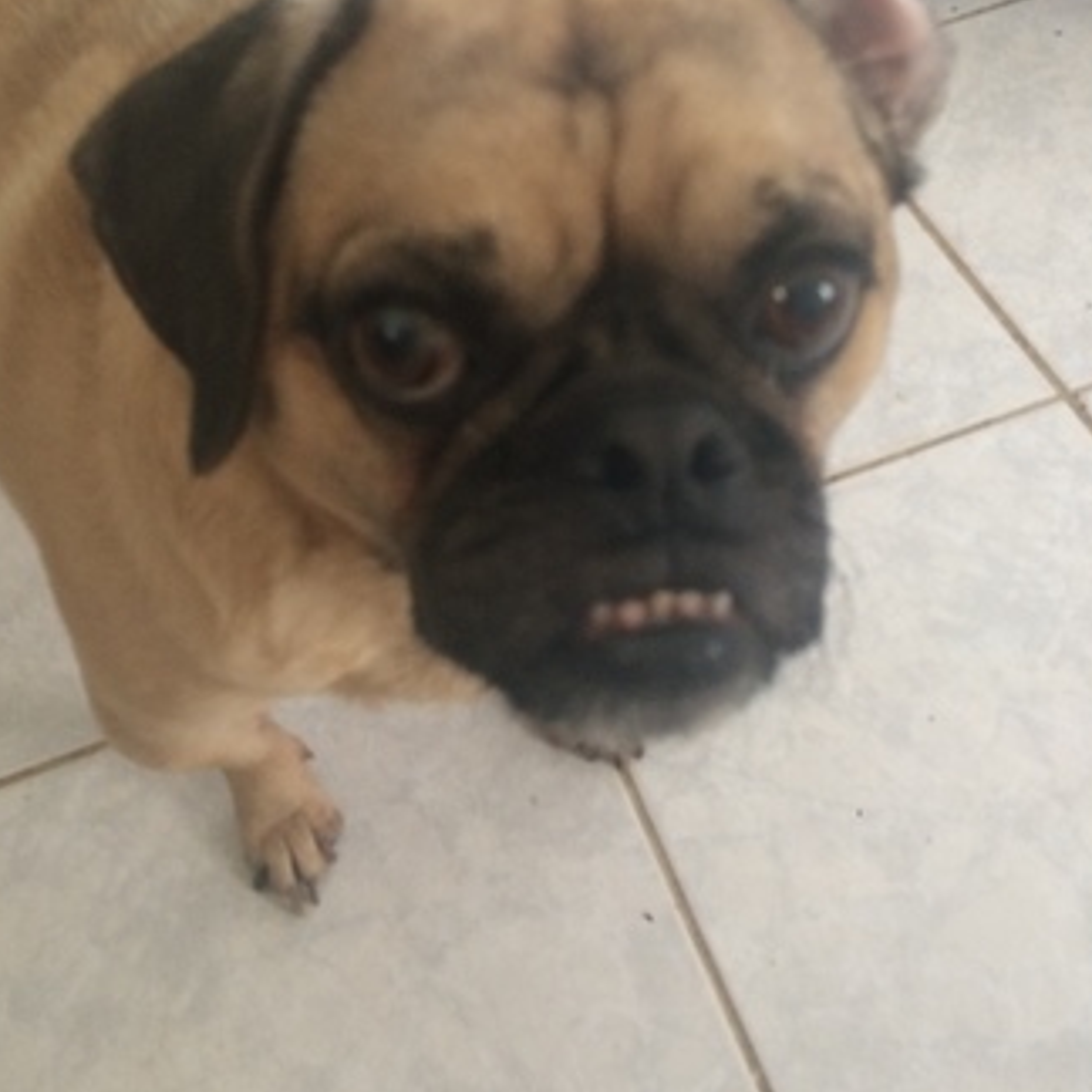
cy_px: 401
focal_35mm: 38
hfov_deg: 43.8
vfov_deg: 43.5
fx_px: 1356
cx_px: 509
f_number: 2.2
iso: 160
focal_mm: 4.15
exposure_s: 1/30
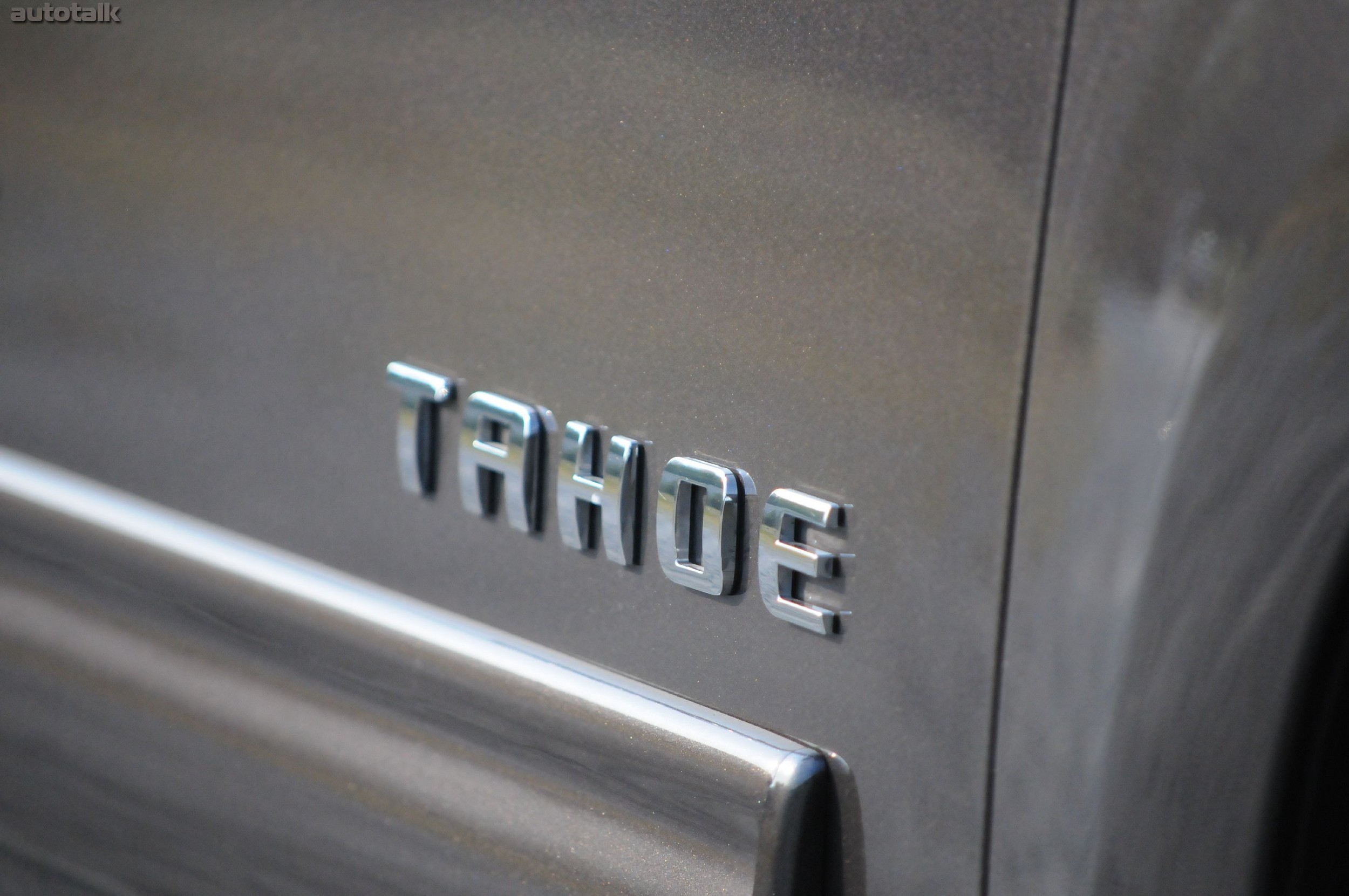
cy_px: 448
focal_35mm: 248
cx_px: 674
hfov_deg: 8.3
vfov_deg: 5.5
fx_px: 9264
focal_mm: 165
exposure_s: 1/2500
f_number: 5.6
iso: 2000
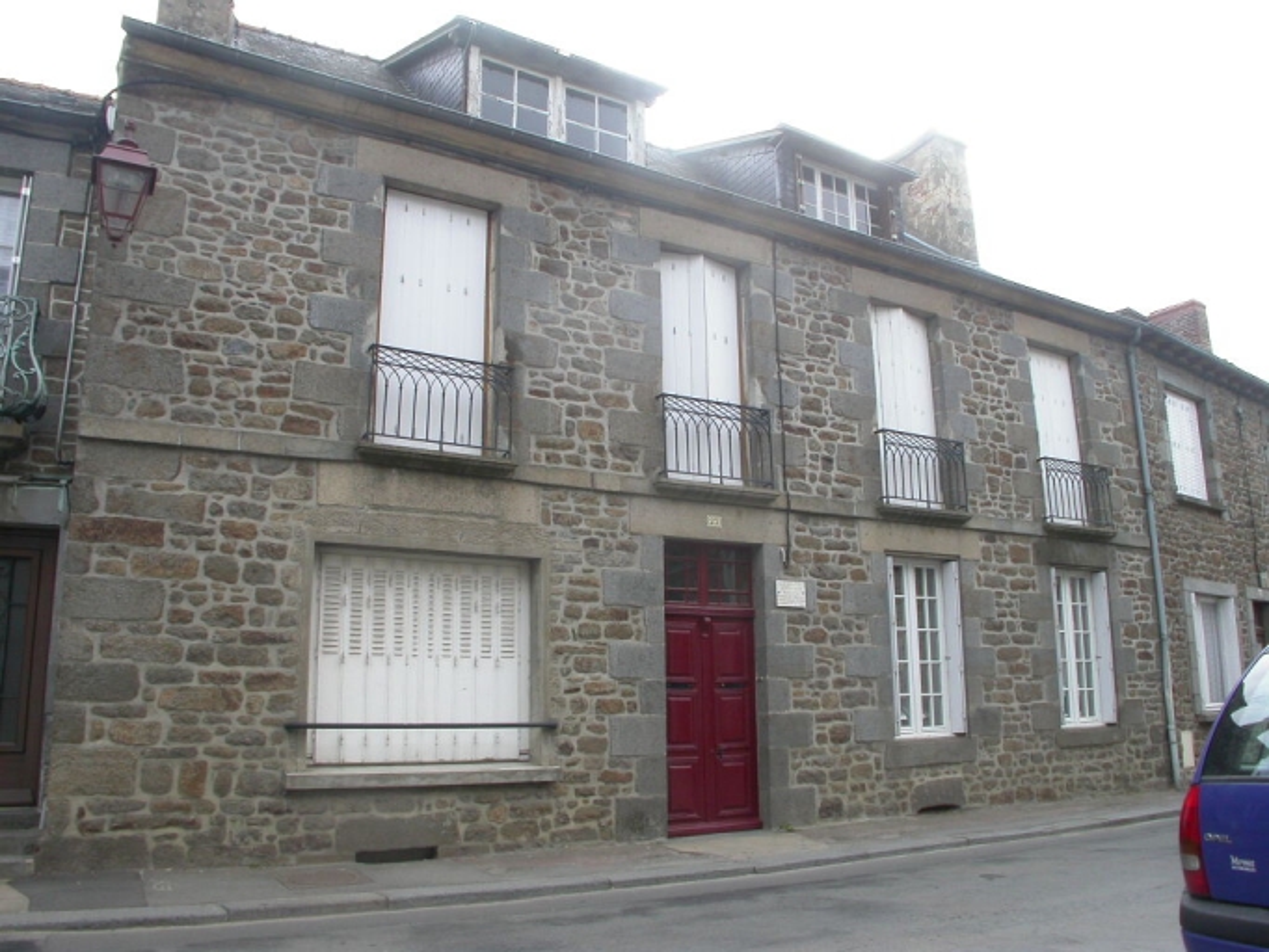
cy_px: 476
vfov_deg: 32.9
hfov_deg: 42.9
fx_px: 1614
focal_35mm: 44
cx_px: 634
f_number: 5.5
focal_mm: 9.1
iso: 100
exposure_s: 1/115
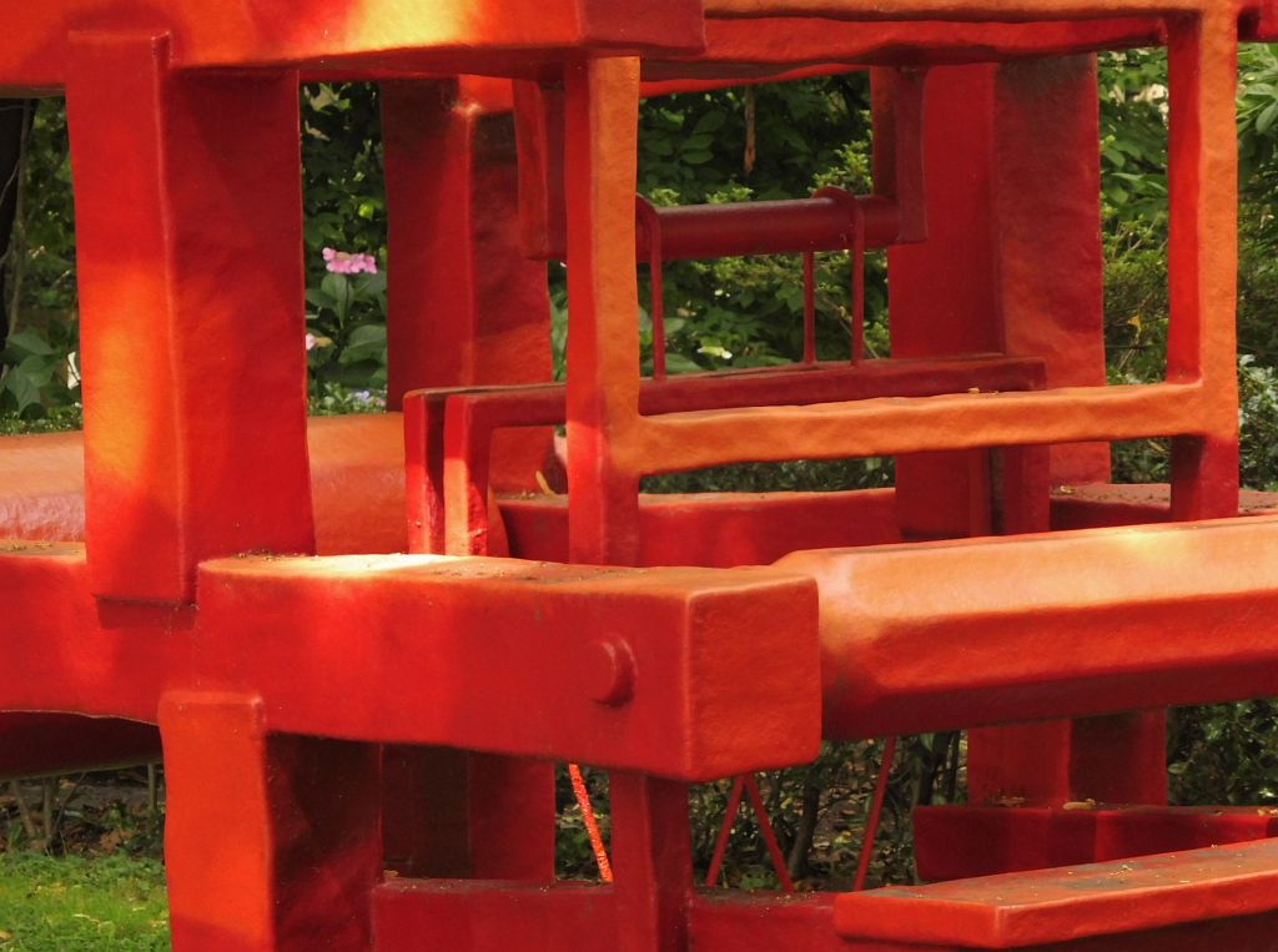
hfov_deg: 11.3
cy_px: 476
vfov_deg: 8.4
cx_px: 639
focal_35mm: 176
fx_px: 6483
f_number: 5.4
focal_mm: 31.3
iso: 400
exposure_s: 1/125
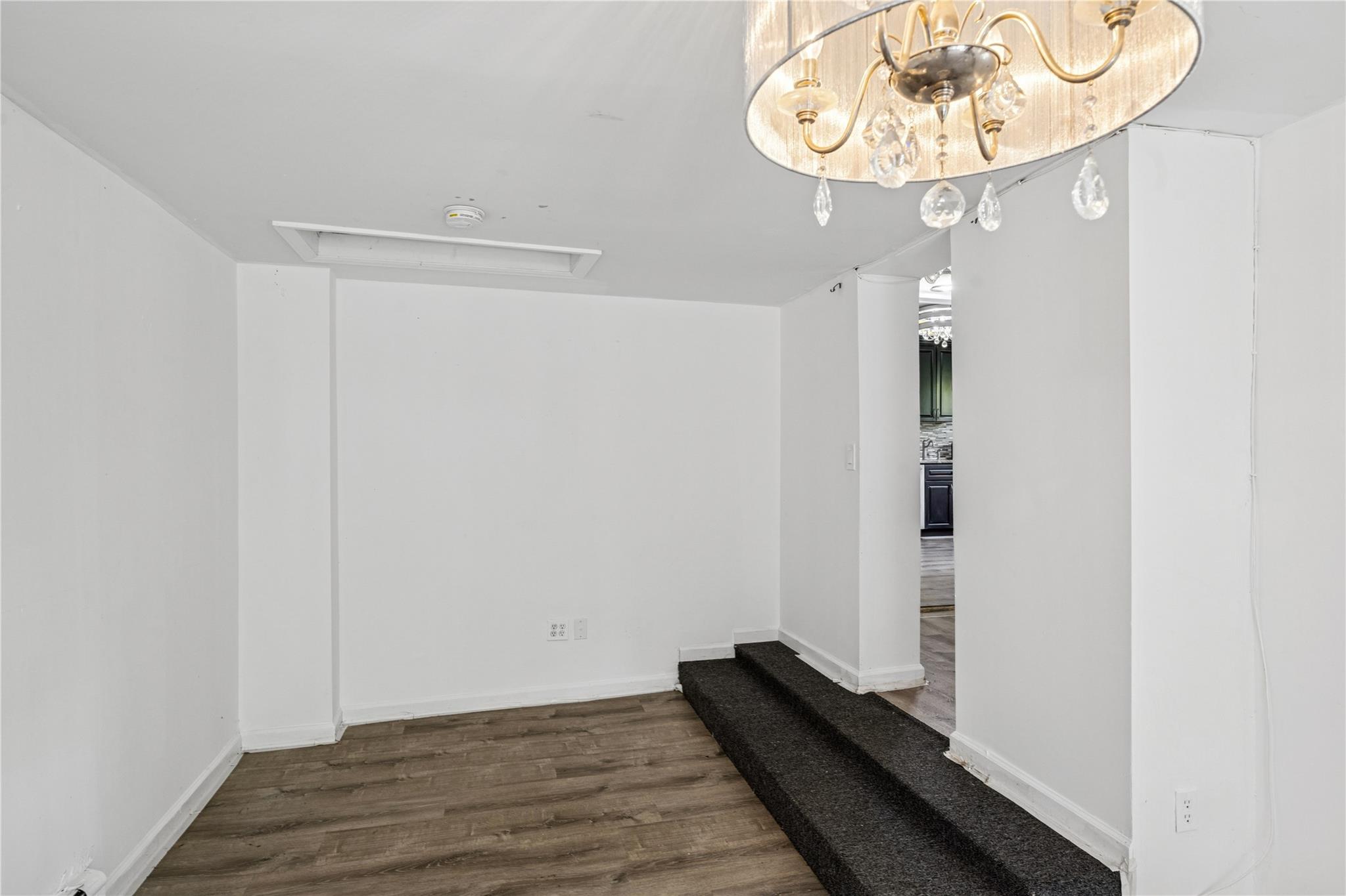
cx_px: 673
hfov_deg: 88.4
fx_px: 692
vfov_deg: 65.9
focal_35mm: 18
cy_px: 448
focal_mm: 18.5
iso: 400
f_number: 8
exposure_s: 1/30
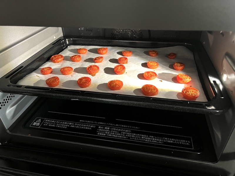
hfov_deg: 67.3
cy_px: 88
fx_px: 177
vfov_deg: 53.1
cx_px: 118
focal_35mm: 26
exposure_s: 1/40
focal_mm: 5.7
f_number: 1.5
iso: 500
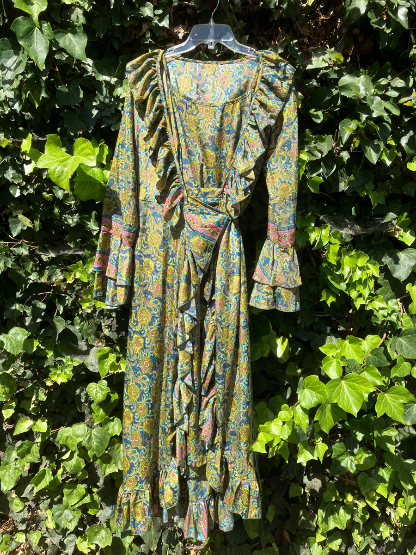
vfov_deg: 63.4
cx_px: 208
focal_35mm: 28
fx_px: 449
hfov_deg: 49.7
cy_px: 278
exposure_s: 1/972
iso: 32
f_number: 1.8
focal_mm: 3.99
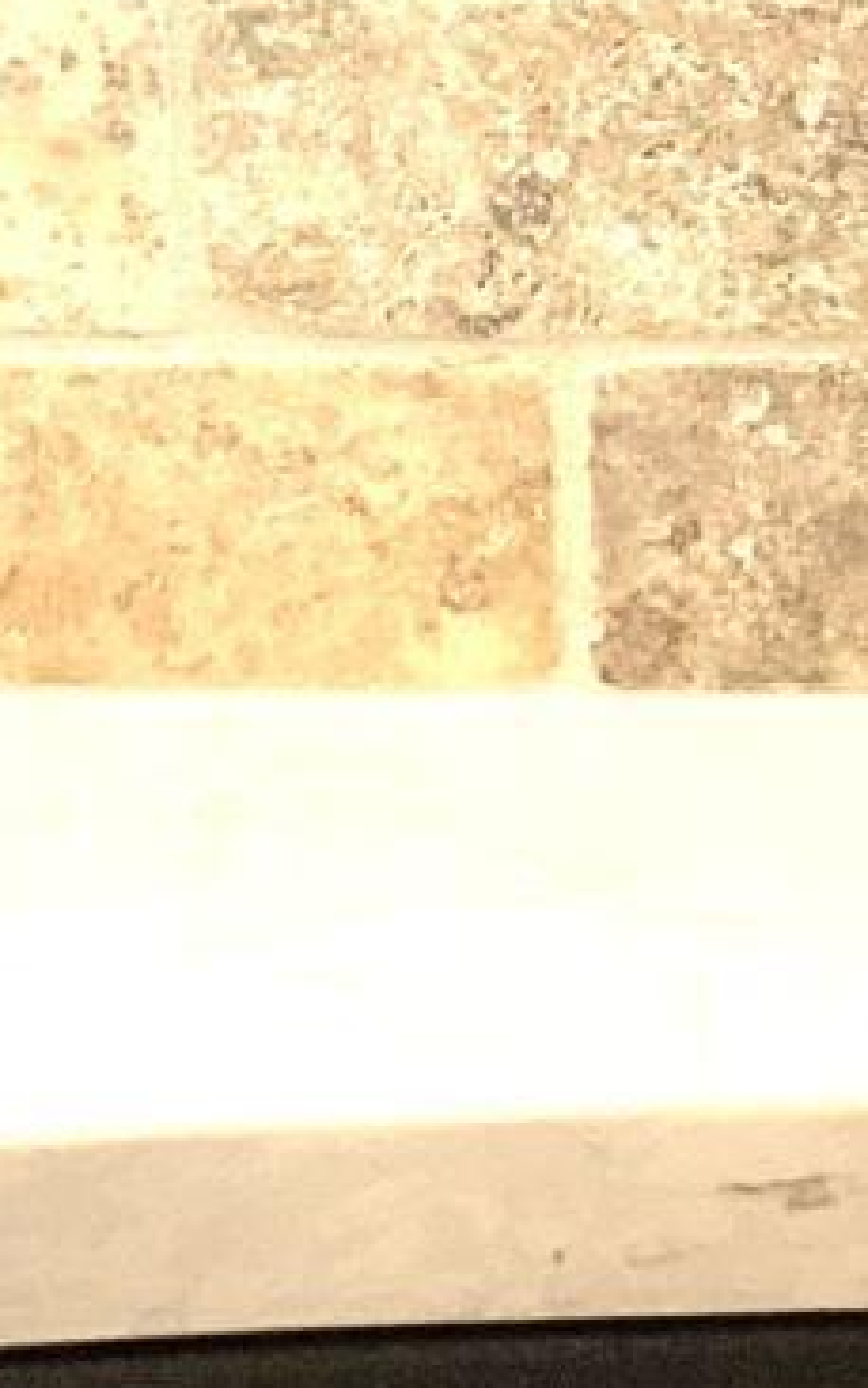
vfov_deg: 12.3
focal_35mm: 168
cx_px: 1478
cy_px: -30
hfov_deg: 7.6
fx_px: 6354
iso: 50
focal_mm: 3
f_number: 1.8
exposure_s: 1/60
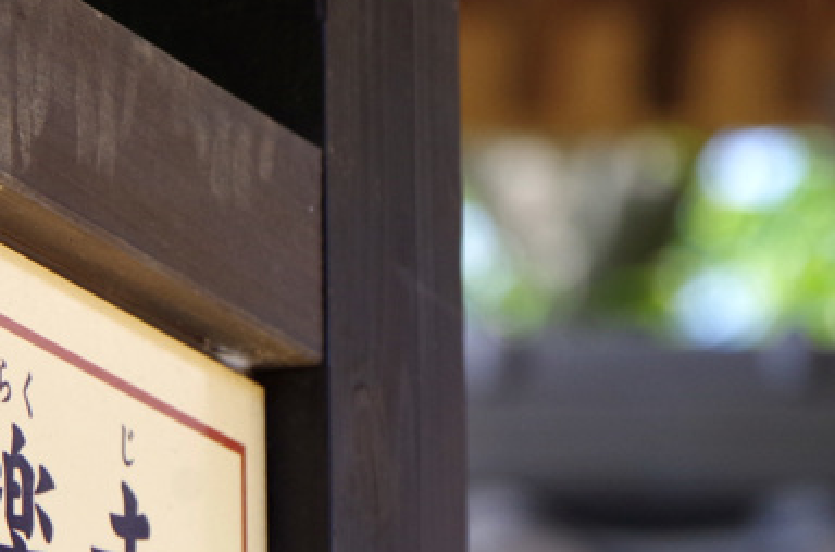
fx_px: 12471
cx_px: 383
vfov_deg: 2.5
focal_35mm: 539
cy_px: 200
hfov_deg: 3.8
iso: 400
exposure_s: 1/200
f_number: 5.6
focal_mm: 135
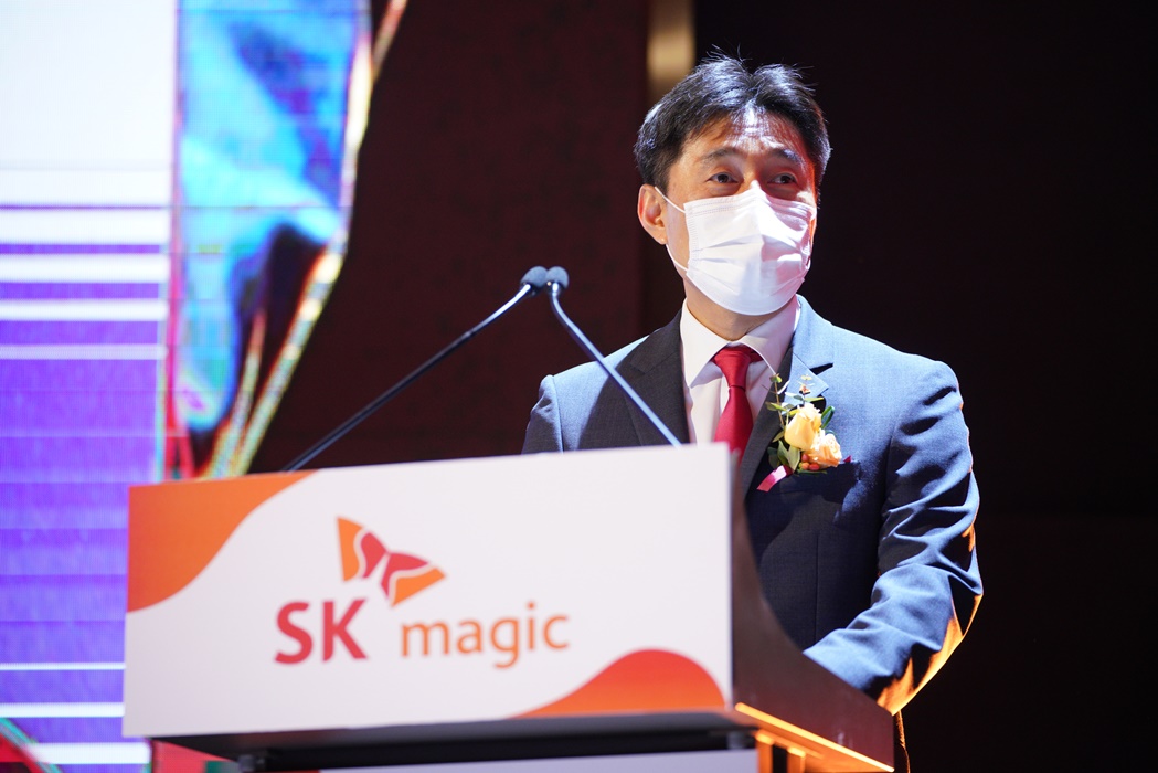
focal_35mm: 137
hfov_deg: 15.0
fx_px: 4408
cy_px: 386
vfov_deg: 10.0
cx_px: 579
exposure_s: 1/160
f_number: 2.8
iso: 2500
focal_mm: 137
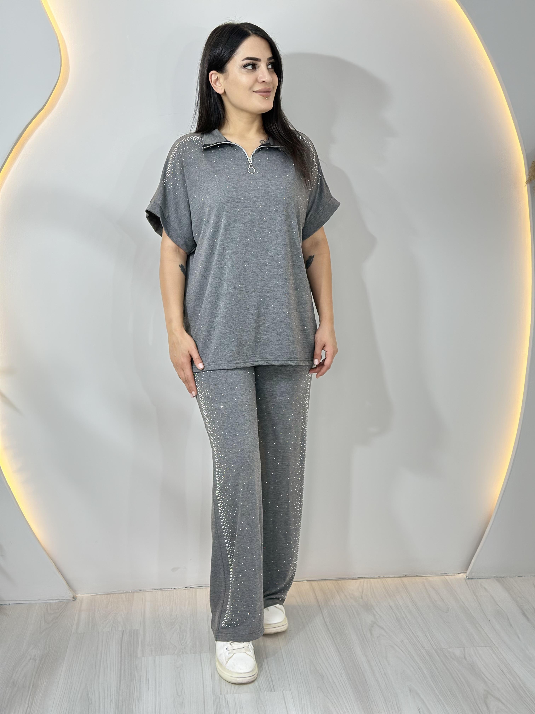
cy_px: 357
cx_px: 268
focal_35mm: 48
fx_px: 989
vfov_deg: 39.7
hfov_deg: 30.3
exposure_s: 1/100
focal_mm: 6.86
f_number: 1.78
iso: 64
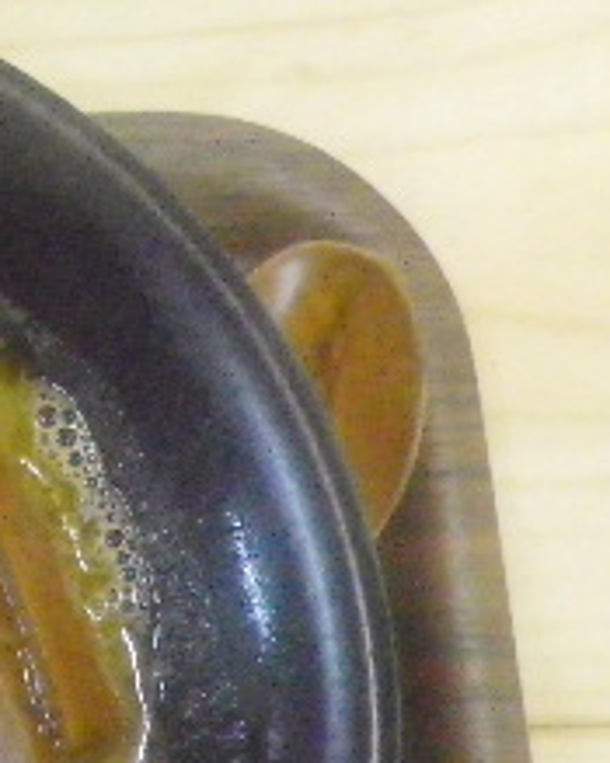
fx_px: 1807
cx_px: -376
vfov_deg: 23.1
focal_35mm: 80
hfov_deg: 16.9
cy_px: 714
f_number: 2.6
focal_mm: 4.9
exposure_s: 1/25
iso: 800
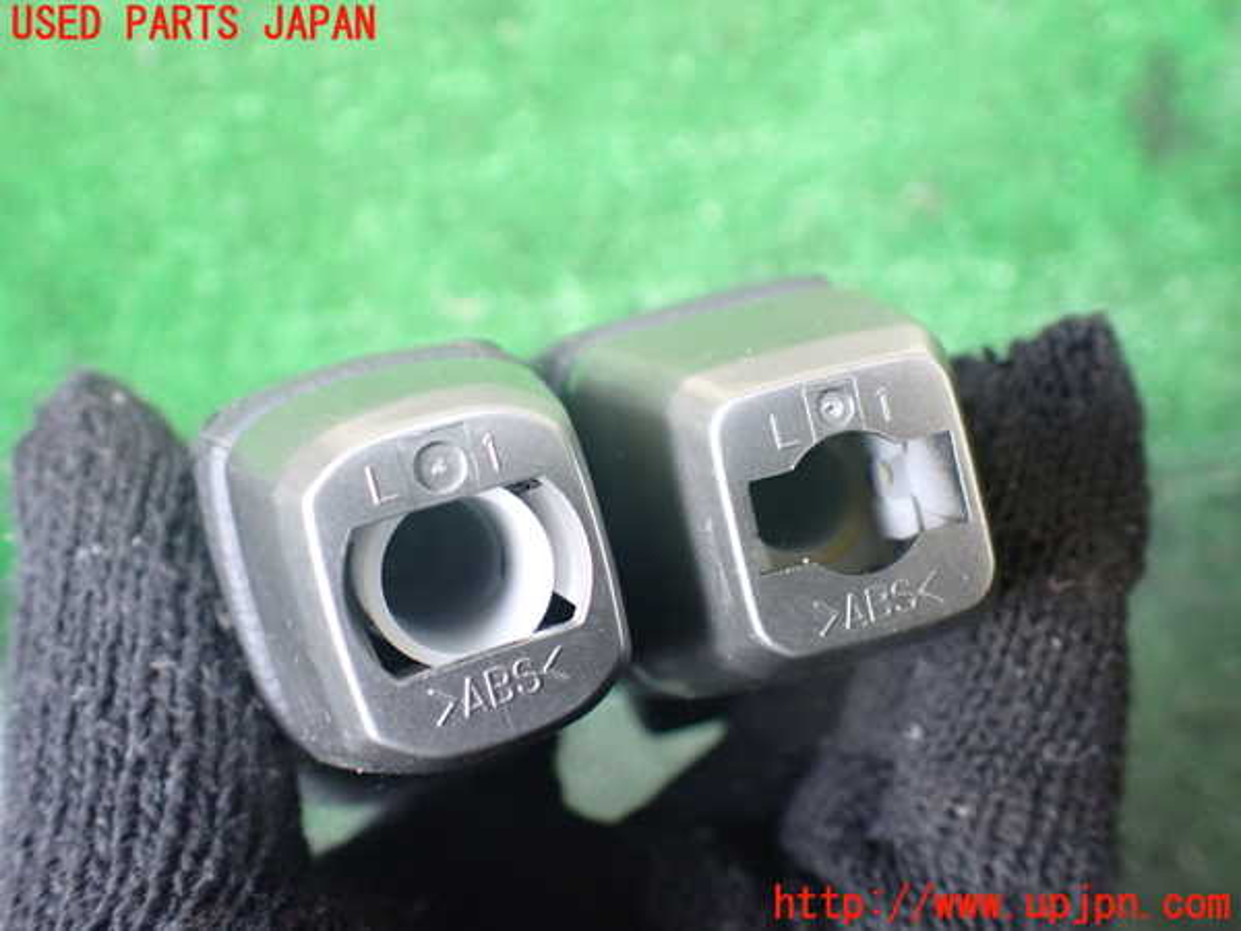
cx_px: 620
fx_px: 1076
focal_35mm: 30
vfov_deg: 46.8
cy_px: 466
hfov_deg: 60.0
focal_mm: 5.4
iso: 800
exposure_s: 1/50
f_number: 2.3
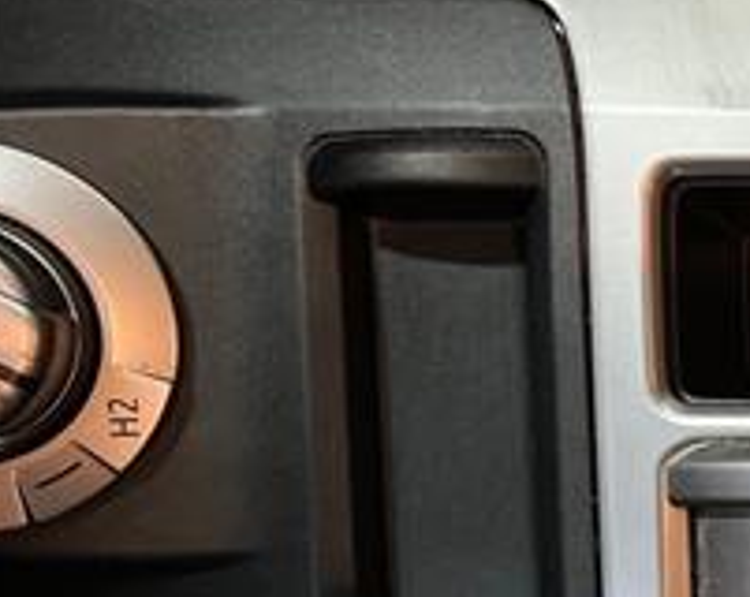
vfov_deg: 18.5
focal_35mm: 81
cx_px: 1168
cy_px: 571
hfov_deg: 19.9
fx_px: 1794
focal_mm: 5.7
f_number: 1.5
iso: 640
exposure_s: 1/40
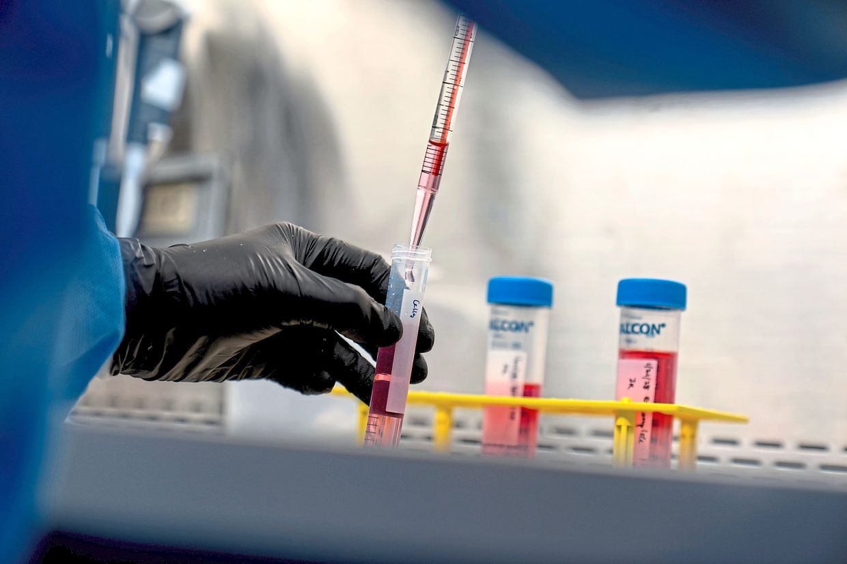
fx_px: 1646
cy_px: 282
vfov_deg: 19.4
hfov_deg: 28.9
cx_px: 424
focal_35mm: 70
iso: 250
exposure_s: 1/200
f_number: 2.8
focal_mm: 70
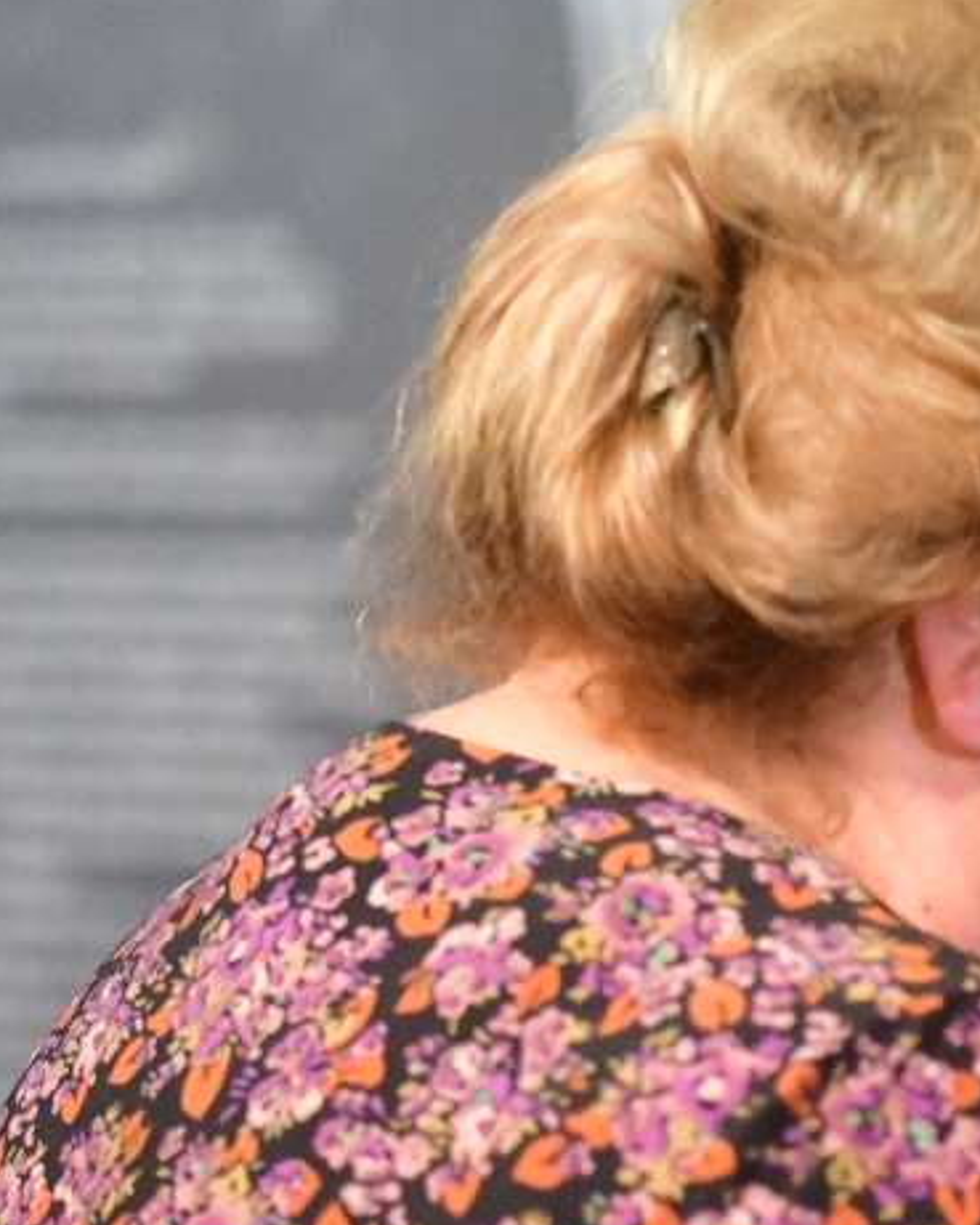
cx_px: 1416
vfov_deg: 4.9
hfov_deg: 3.9
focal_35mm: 396
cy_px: 1249
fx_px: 14352
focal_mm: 120
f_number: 2.8
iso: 5600
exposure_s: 1/640
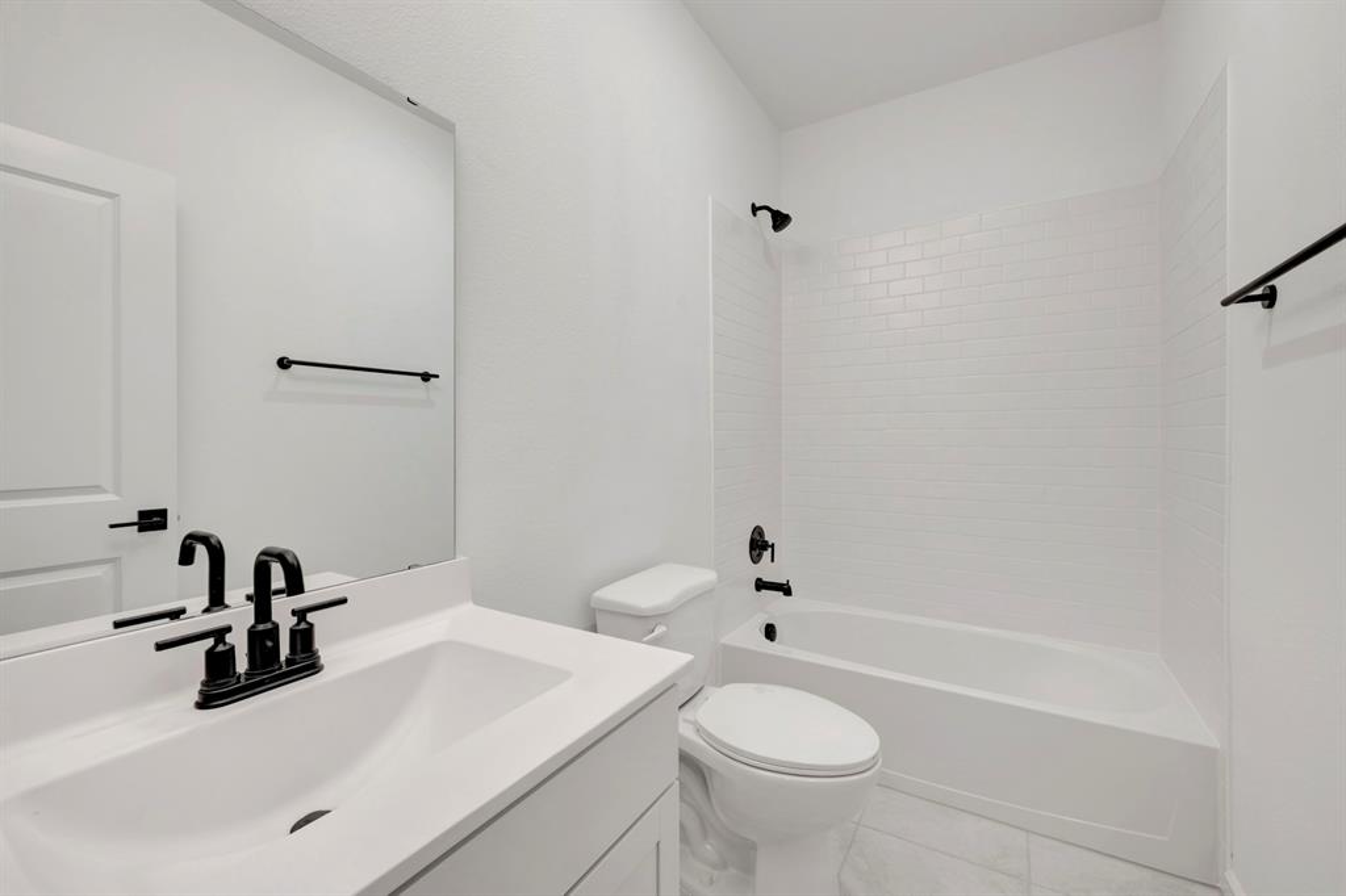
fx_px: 523
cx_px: 673
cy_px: 448
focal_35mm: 14
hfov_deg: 104.3
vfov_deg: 81.2
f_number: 9
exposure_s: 1/2.5
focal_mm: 14
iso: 100
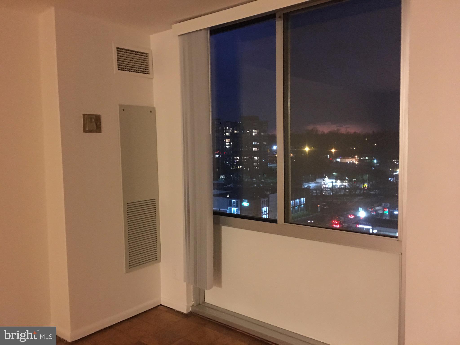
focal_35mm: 29
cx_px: 230
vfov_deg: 48.2
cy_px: 172
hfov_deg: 61.7
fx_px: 385
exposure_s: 1/4
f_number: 2.2
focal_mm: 4.15
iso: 160
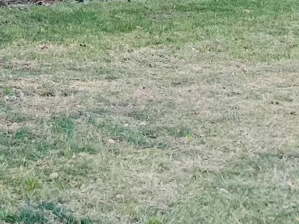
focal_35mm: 117
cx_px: -345
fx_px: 1010
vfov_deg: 11.7
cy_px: -179
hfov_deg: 13.7
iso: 32
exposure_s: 1/666
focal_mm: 4.2
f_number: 1.6
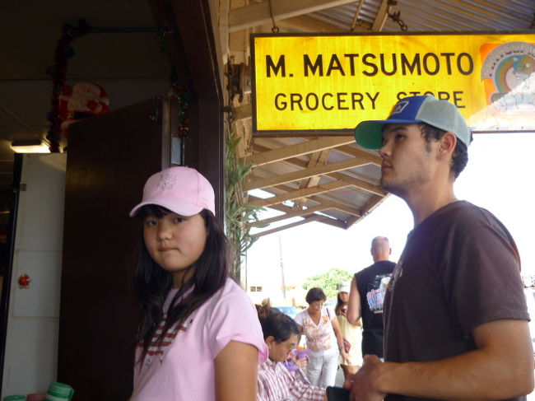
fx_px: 510
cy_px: 200
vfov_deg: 42.9
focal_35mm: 33
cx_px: 268
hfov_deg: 55.4
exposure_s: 1/80
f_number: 2.8
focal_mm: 5.5
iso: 80
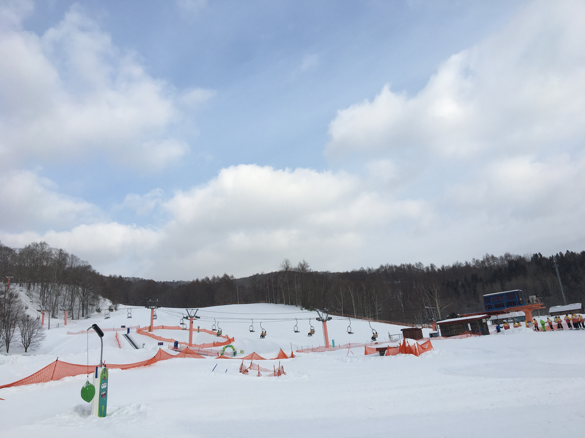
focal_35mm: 29
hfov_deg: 61.7
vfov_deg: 48.2
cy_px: 219
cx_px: 292
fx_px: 490
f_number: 2.2
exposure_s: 1/1876
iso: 25
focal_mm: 4.15
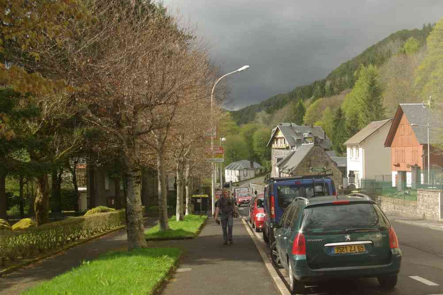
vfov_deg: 34.1
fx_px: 479
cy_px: 148
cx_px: 222
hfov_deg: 49.6
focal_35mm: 39
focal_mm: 26
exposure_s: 1/125
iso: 100
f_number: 6.7
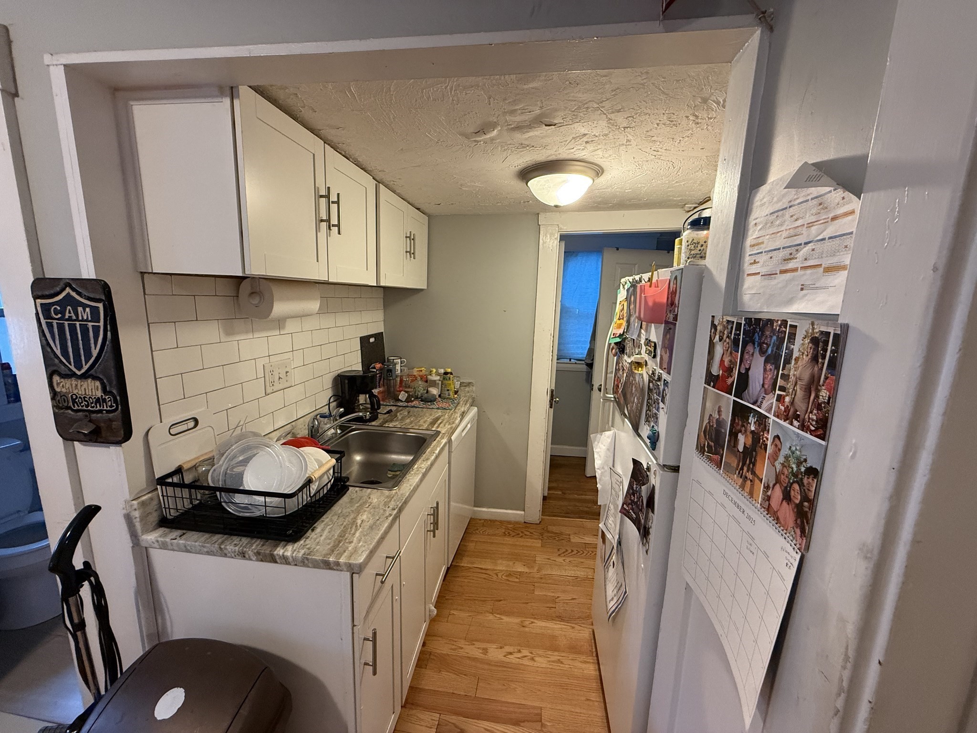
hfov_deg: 102.1
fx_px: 395
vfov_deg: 85.7
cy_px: 366
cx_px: 488
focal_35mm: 14
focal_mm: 2.22
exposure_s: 1/60
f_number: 2.2
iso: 400
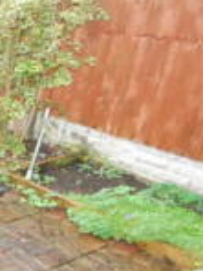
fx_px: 500
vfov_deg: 30.2
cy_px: 159
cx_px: -219
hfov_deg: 16.5
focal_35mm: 64
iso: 1600
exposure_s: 1/200
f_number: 3.5
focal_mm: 10
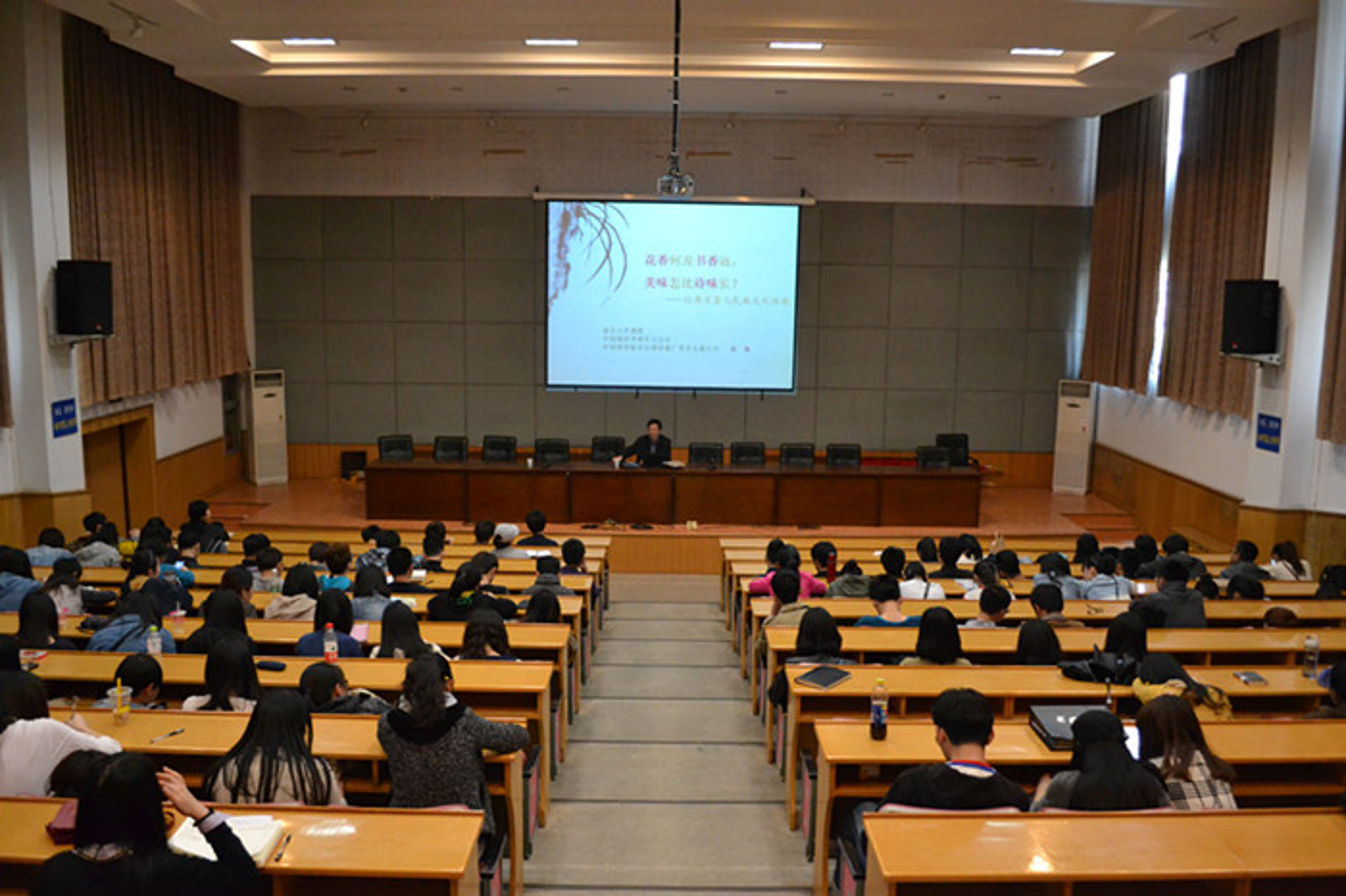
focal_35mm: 27
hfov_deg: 67.4
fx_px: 1009
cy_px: 448
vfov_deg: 47.9
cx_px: 673
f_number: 3.5
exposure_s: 1/100
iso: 3200
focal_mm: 18
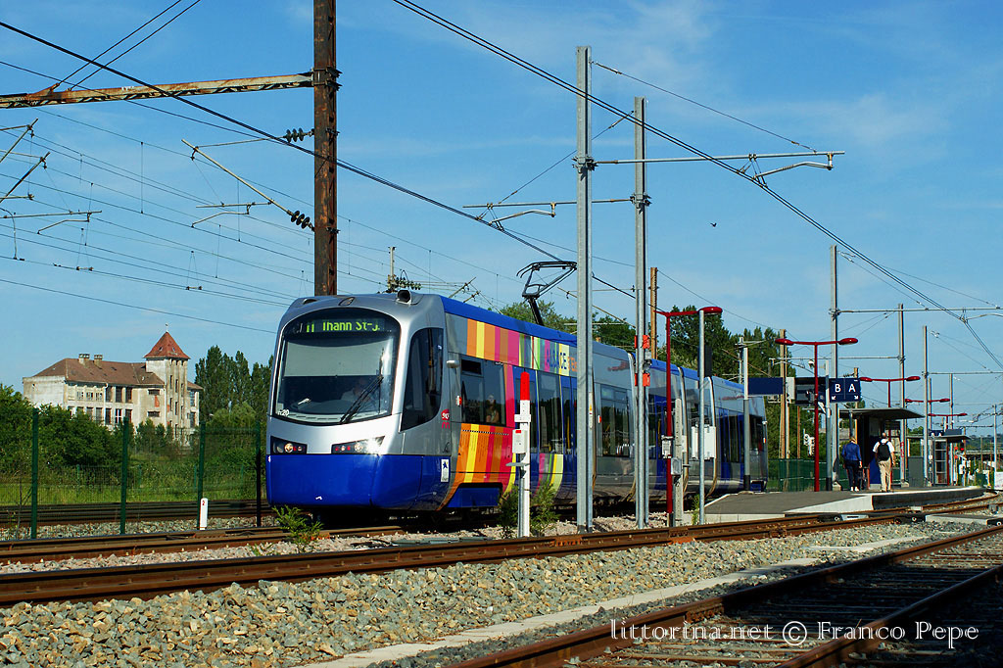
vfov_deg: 22.6
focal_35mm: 60
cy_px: 334
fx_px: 1671
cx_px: 502
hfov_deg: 33.4
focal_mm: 40
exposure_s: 1/500
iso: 200
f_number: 9
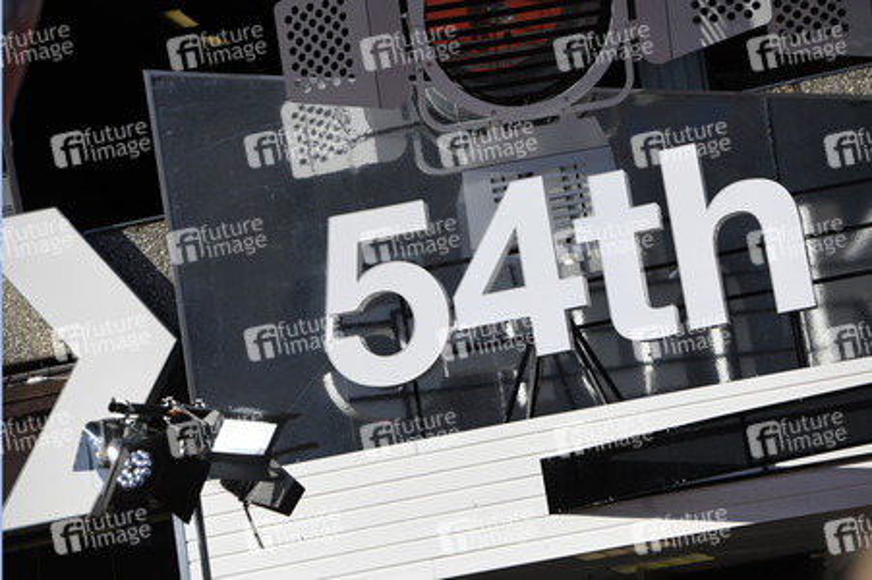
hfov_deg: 14.7
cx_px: 436
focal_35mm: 140
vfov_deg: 9.8
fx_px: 3389
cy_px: 290
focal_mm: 140
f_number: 5
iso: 400
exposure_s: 1/5000
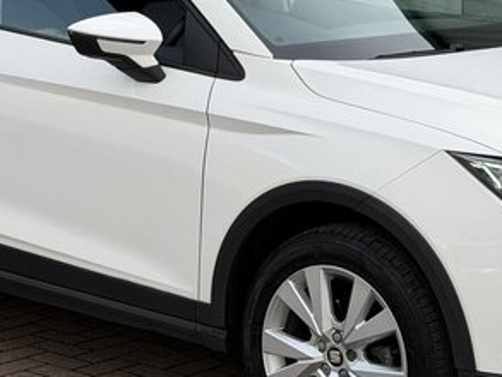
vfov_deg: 11.3
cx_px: 262
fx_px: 1901
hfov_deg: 15.0
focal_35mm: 131
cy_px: 182
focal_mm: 6.76
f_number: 1.78
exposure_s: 1/1754
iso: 64
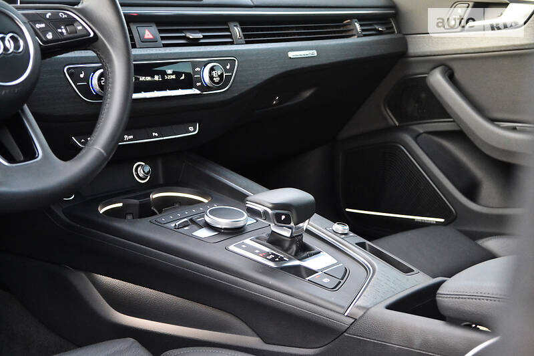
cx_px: 267
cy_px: 178
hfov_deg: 33.4
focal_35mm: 60
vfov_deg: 22.6
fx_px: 890
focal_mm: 40
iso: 2200
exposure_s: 1/15
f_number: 5.3
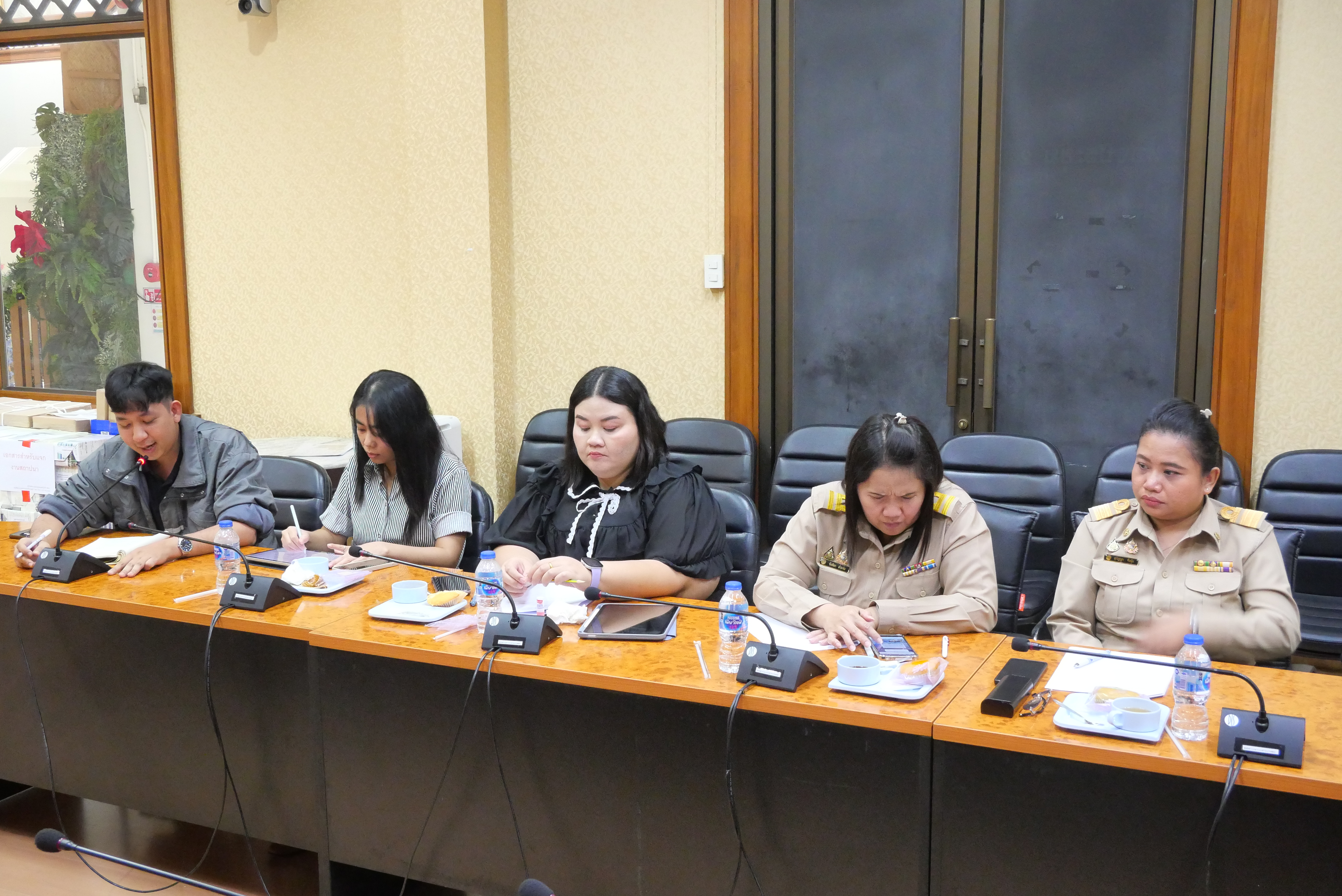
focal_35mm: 37
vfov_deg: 36.0
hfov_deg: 51.9
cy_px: 448
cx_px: 671
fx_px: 1380
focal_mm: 18
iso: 3200
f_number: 6.3
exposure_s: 1/15
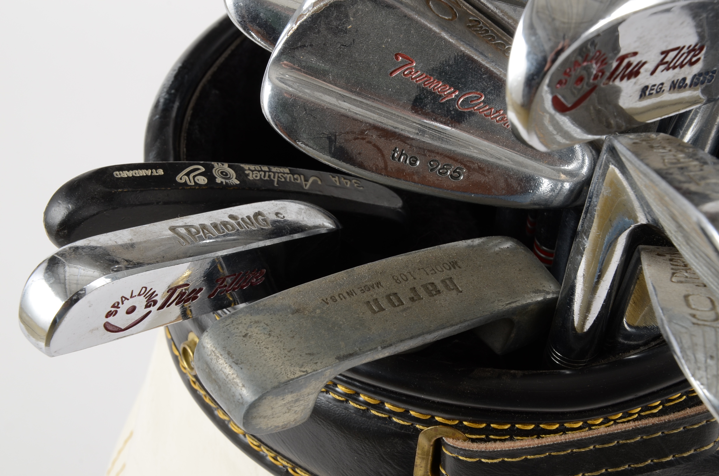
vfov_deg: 13.8
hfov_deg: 20.7
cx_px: 360
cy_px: 238
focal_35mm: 99
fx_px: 1973
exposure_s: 1/125
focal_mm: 66
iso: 200
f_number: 14
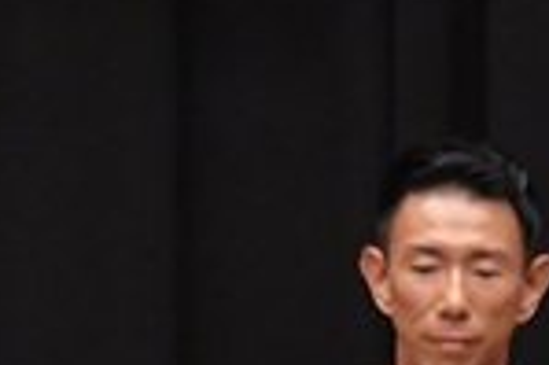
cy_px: 925
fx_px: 19011
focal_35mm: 1248
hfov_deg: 1.7
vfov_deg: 1.1
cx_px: 337
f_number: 5.6
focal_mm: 160
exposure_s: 1/400
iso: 6400
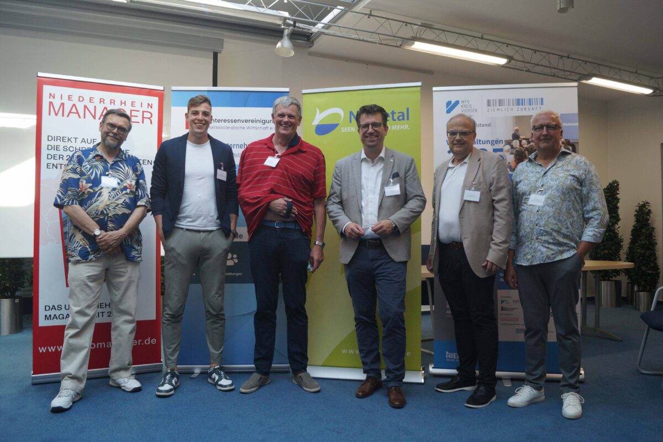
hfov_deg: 67.4
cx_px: 332
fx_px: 497
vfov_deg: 47.9
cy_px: 221
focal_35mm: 27
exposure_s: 1/160
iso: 320
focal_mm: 18
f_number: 4
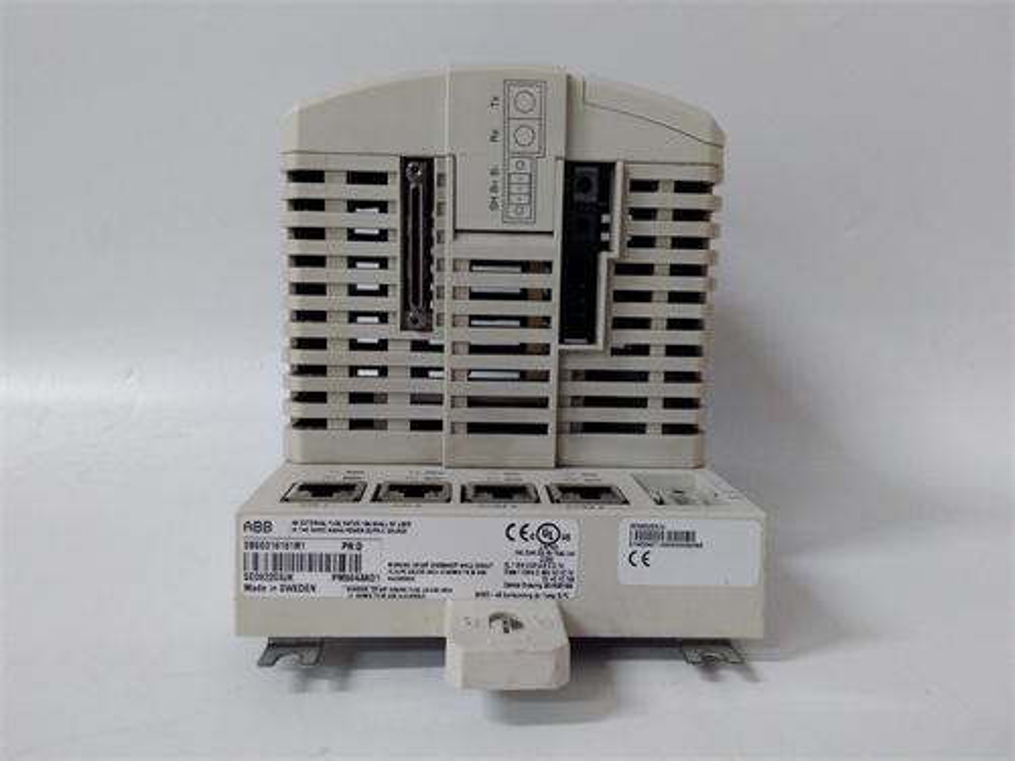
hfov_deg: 65.3
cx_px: 508
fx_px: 792
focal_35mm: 27
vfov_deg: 51.4
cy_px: 380
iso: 341
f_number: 2
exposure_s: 1/33
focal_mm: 3.79
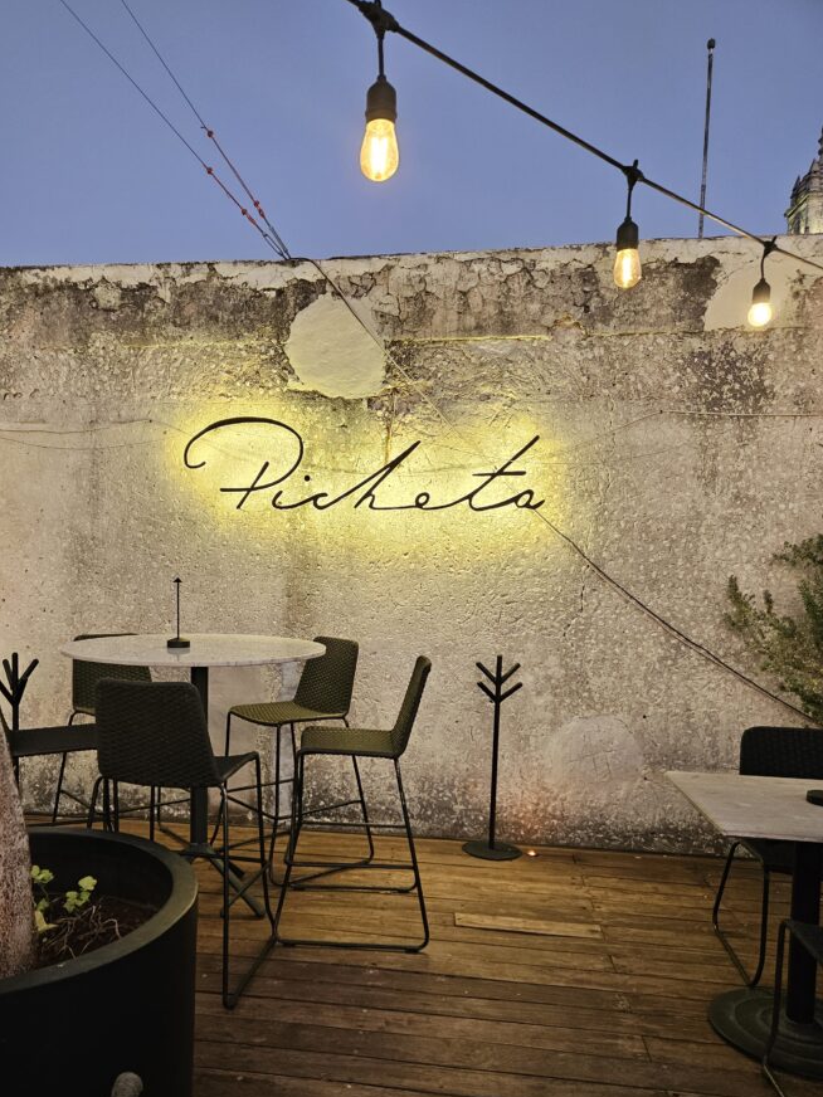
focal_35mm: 27
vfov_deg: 65.1
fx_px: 856
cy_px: 621
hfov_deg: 51.1
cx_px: 341
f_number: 1.8
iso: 400
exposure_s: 1/120
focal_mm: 5.4
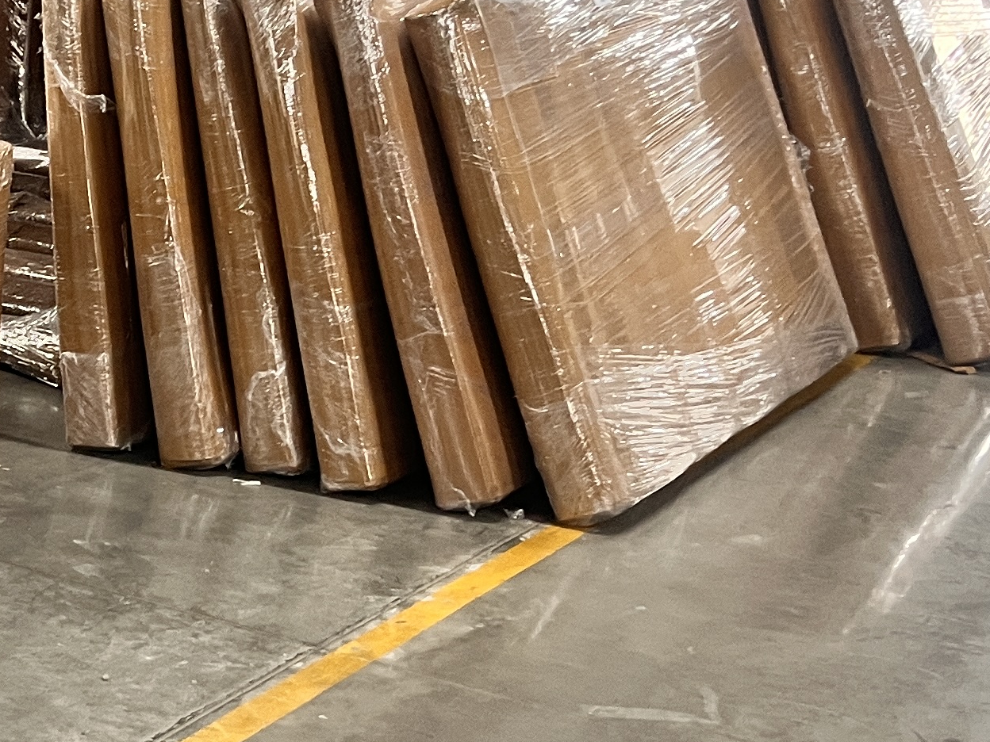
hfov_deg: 20.7
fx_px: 2402
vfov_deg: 17.6
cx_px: -375
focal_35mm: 84
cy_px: 304
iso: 100
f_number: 1.6
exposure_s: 1/50
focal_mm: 5.1
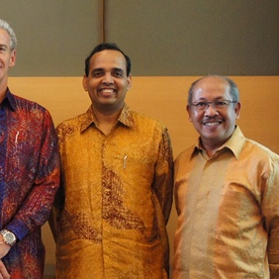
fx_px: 759
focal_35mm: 83
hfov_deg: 19.5
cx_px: -60
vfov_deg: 20.8
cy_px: 173
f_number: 4
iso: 1600
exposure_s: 1/30
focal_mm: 23
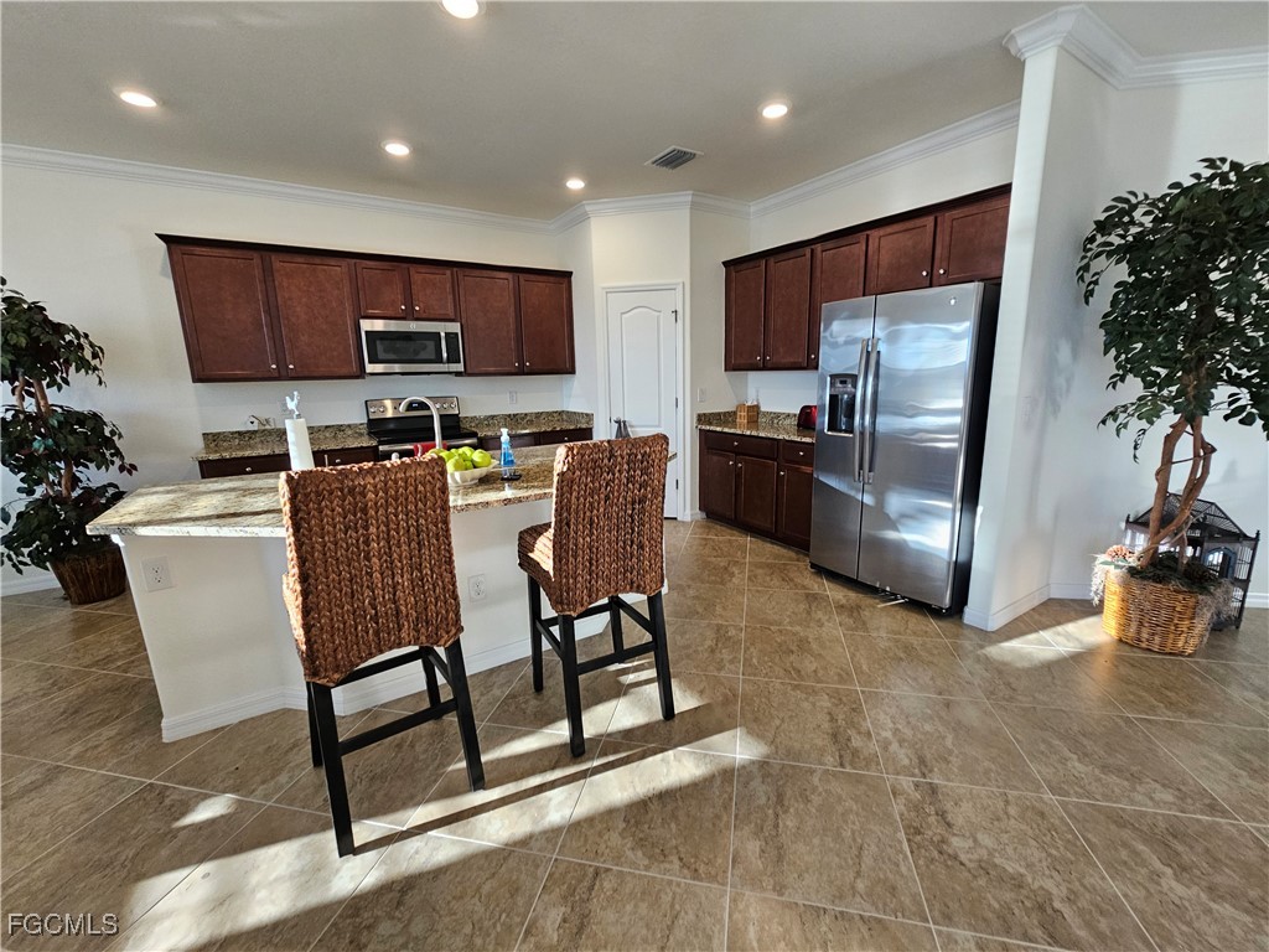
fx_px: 477
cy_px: 476
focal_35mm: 13
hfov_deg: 106.2
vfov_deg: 89.9
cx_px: 634
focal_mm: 2.2
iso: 100
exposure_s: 1/60
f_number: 2.2
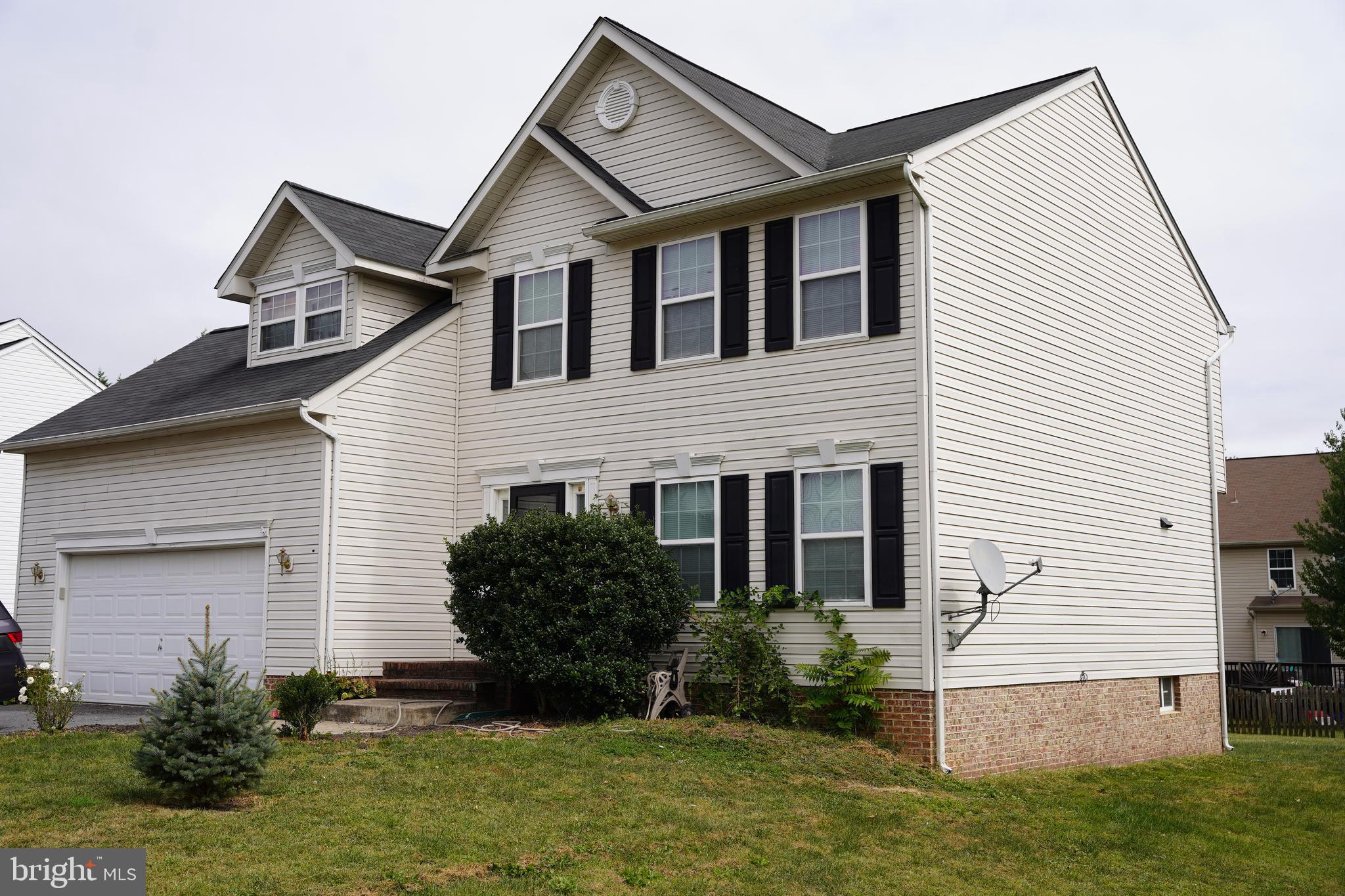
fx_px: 1431
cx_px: 672
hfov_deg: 50.4
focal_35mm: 38
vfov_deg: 34.8
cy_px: 448
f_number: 5
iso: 100
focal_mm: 38.3
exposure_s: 1/640
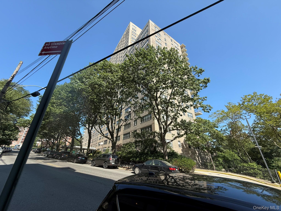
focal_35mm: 14
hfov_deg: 102.1
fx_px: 114
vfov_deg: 85.7
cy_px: 106
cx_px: 140
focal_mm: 2.22
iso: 50
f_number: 2.2
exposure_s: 1/686
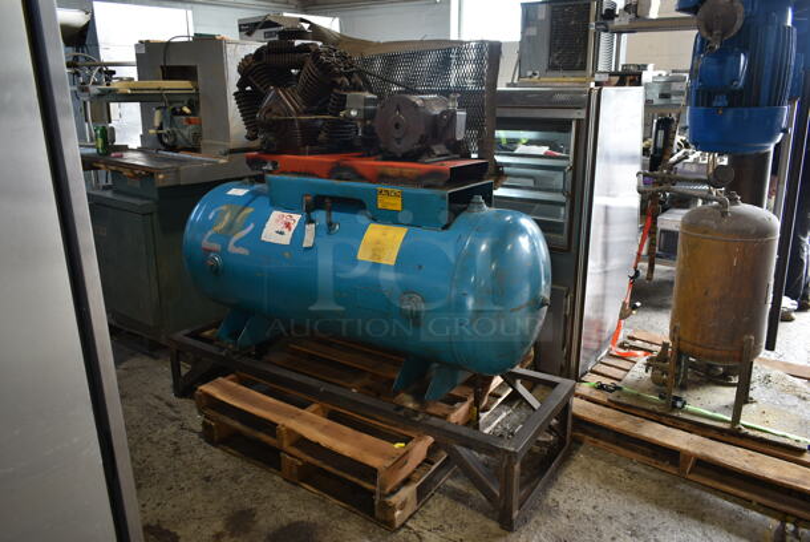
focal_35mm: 27
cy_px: 271
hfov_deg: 67.3
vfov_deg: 48.0
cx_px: 405
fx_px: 608
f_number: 3.5
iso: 140
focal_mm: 18
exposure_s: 1/30
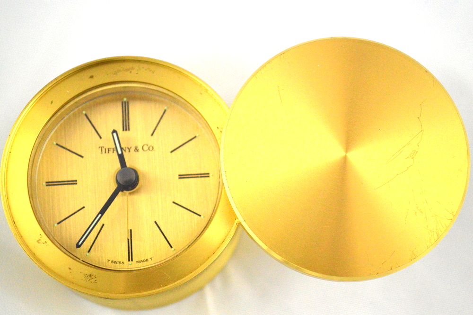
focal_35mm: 72
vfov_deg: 18.9
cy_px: 158
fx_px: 945
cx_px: 236
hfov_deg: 28.1
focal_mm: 48
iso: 2500
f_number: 5.6
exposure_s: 1/500
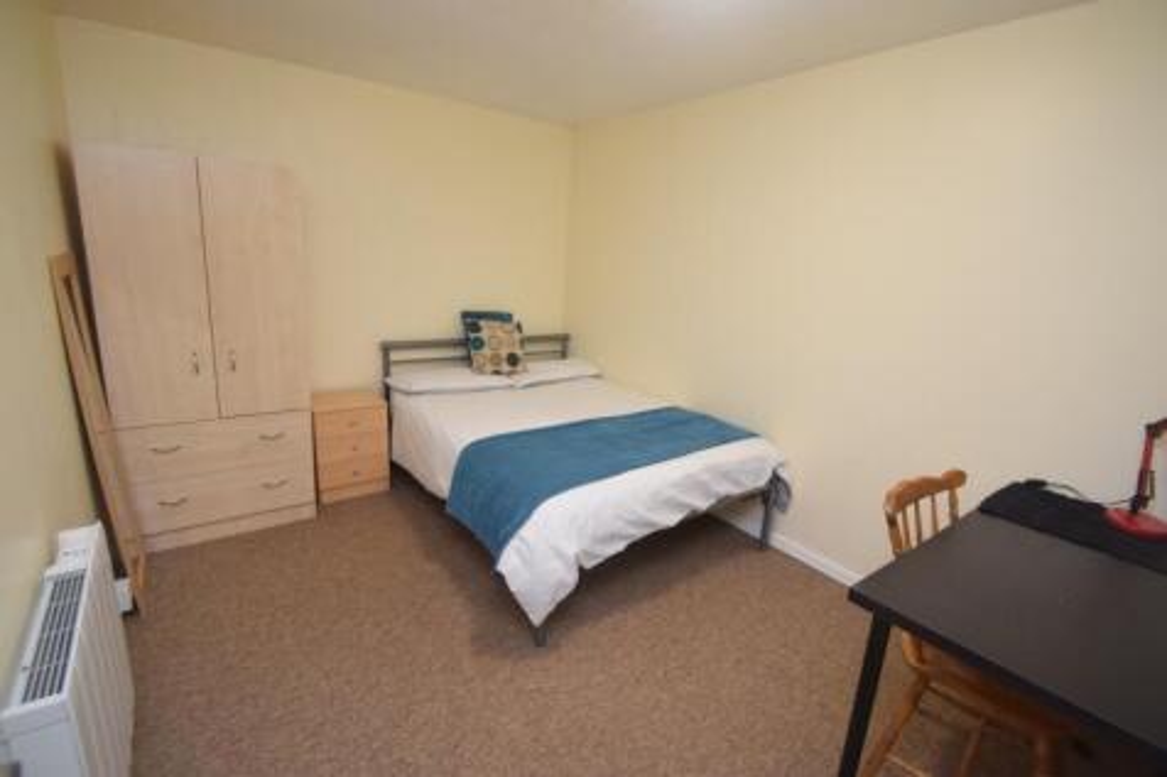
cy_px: 388
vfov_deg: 77.3
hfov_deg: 100.4
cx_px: 584
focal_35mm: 15
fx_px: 486
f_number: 4
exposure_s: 1/60
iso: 800
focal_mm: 10
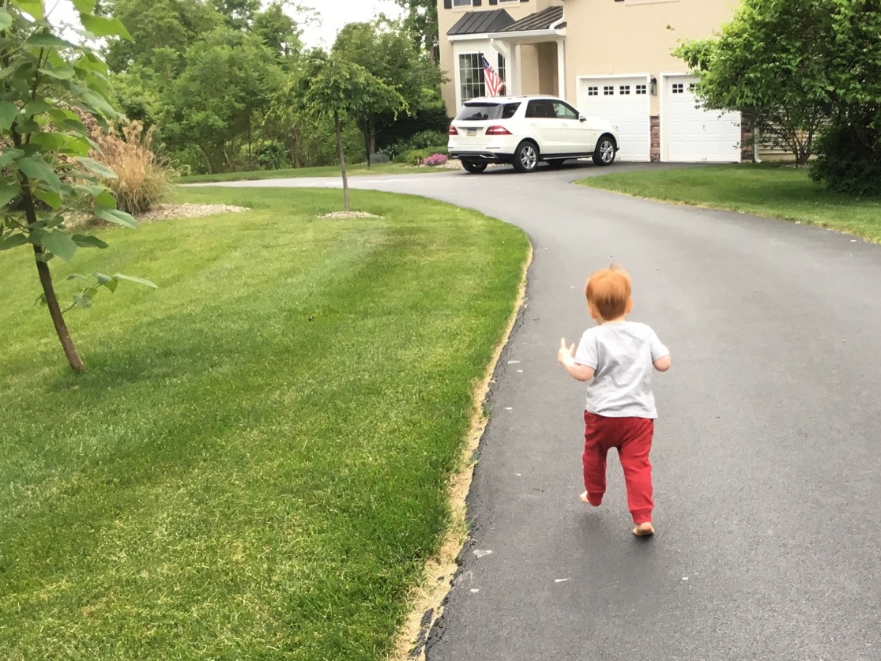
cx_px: 695
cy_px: 435
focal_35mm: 52
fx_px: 1324
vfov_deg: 27.9
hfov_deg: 35.7
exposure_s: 1/30
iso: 25
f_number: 2.2
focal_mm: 4.15
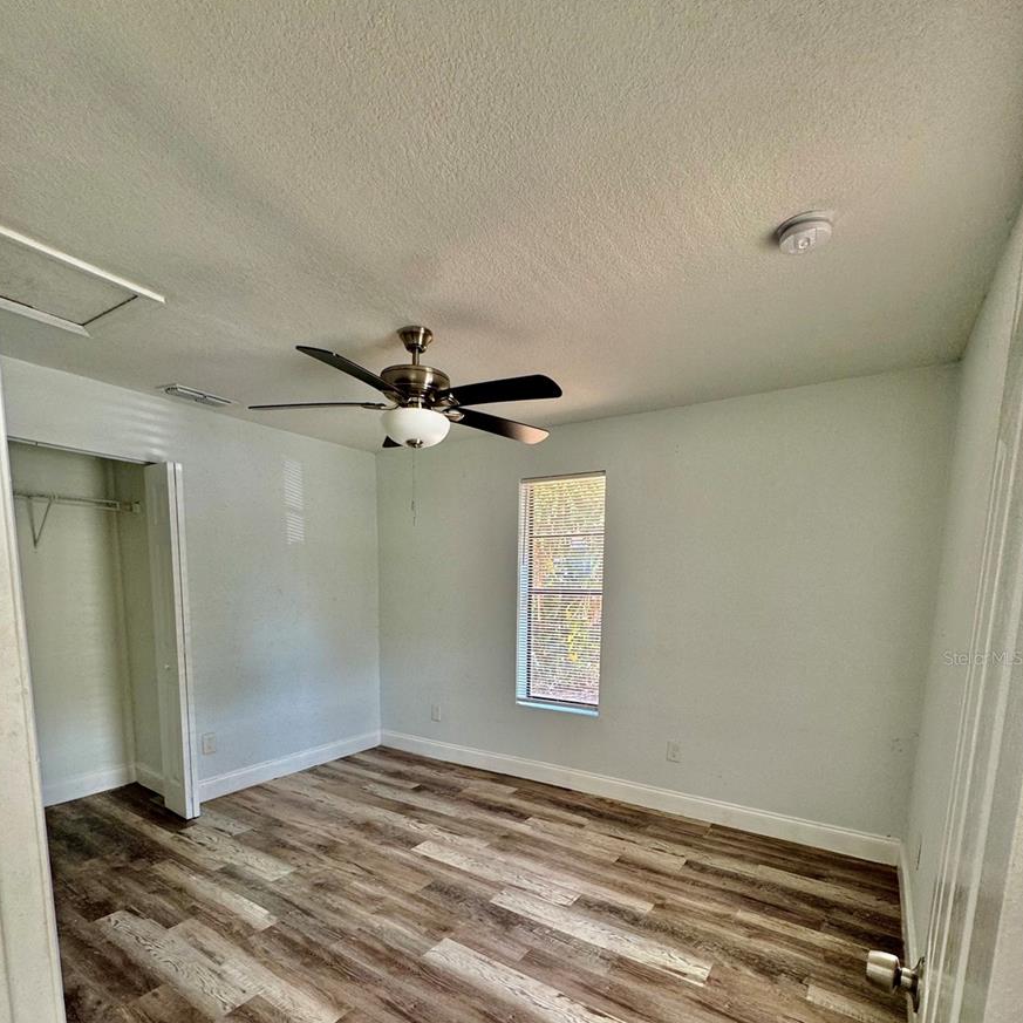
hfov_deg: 84.0
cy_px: 657
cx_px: 499
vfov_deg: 81.9
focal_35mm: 17
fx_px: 568
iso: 125
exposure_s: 1/99
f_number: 2.2
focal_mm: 2.22
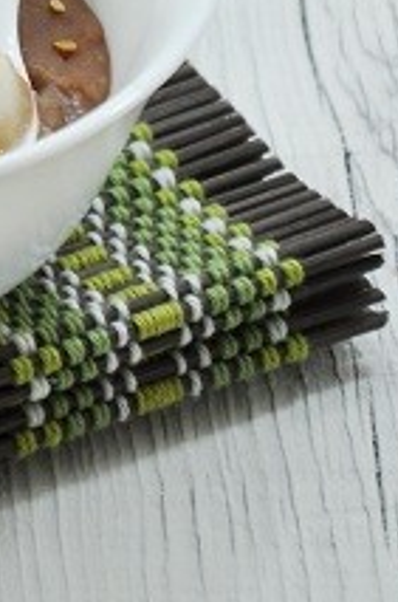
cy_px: -73
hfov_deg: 3.1
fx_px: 7422
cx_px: -147
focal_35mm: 445
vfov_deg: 4.6
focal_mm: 105
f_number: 5.6
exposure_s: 1/40
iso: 200
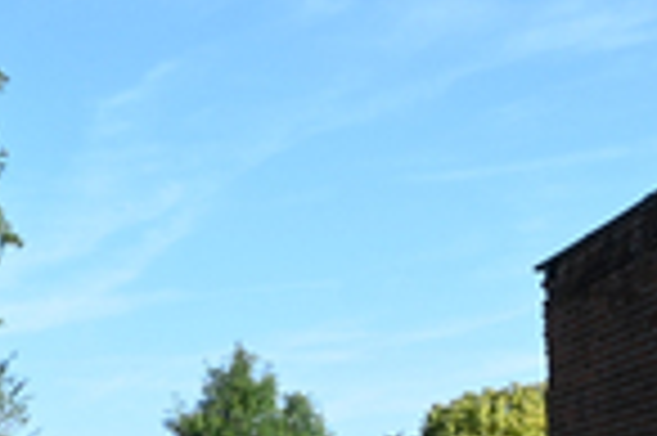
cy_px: 512
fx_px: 2023
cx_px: 122
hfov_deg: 18.3
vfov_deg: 12.1
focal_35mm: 111
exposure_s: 1/250
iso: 100
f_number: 5.6
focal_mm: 18
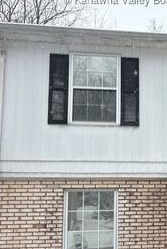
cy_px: 180
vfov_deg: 36.2
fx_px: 375
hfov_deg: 22.9
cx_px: 203
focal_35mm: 54
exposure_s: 1/987
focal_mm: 5.96
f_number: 1.6
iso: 50
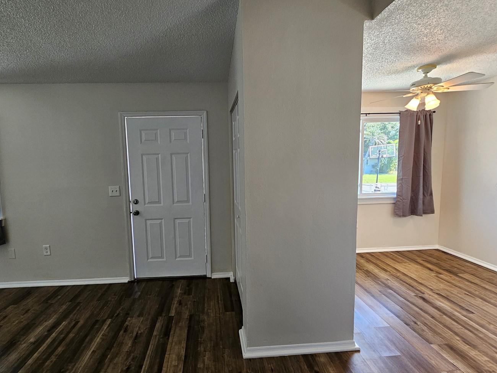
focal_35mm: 16
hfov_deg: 94.3
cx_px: 226
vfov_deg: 78.1
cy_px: 187
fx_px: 230
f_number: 2.2
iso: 160
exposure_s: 1/60
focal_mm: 2.2
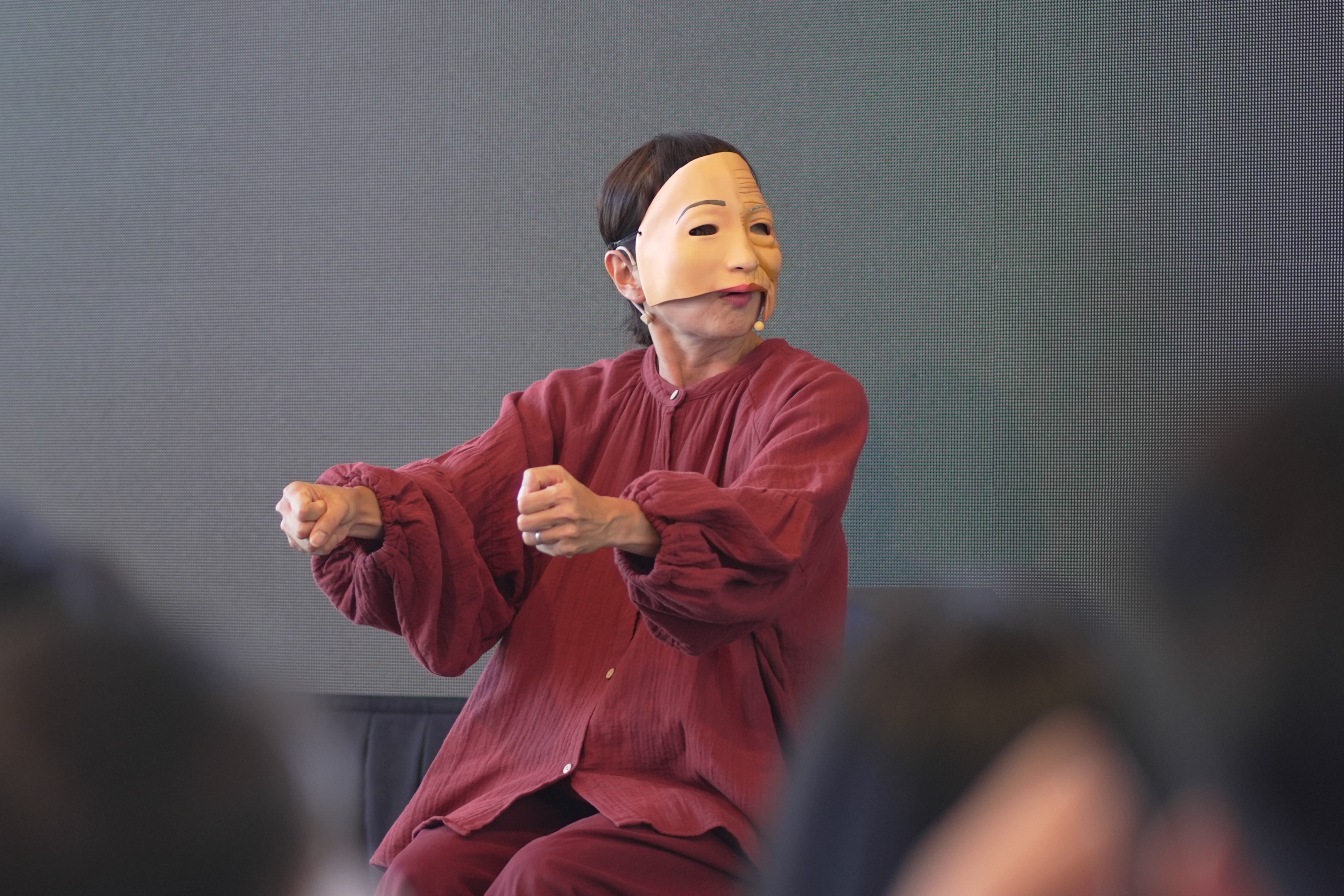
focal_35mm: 168
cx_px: 510
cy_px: 567
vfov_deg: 8.2
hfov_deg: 12.2
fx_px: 6272
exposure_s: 1/400
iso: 500
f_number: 1.8
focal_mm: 85
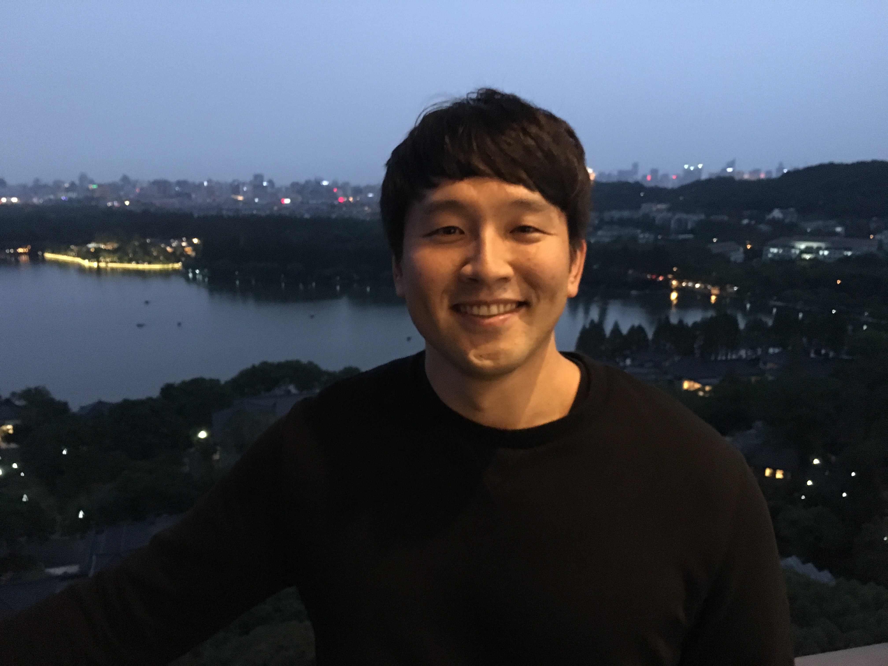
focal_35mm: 29
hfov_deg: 61.7
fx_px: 744
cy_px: 333
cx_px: 444
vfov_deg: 48.2
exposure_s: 1/17
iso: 800
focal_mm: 4.15
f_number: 2.2
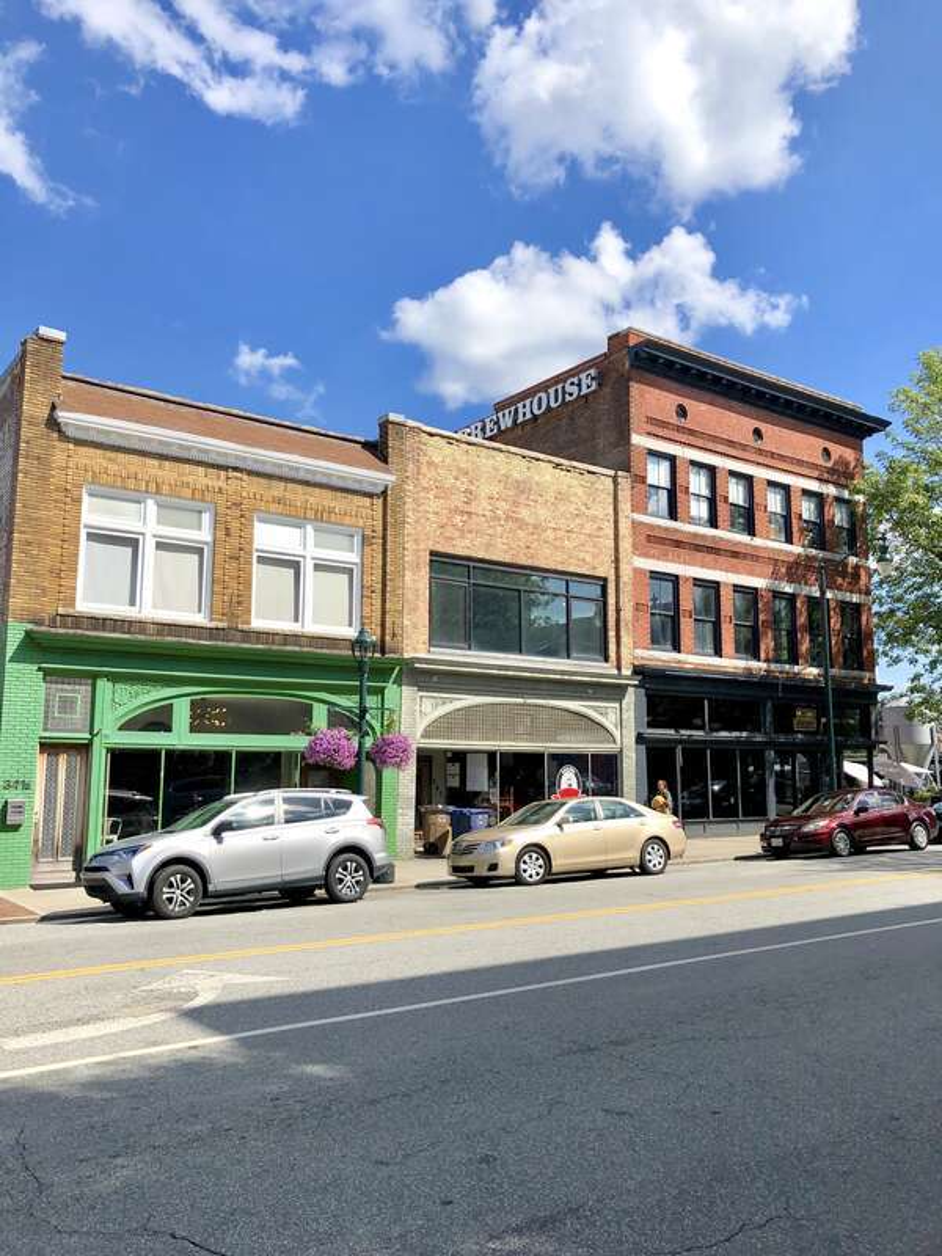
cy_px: 628
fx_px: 1016
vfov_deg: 63.4
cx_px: 471
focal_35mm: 28
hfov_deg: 49.7
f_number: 1.8
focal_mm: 3.99
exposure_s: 1/2525
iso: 20
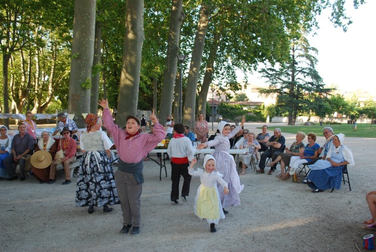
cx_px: 188
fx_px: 345
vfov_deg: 40.1
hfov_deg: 57.1
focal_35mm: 33
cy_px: 126
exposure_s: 1/100
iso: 200
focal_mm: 22
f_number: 5
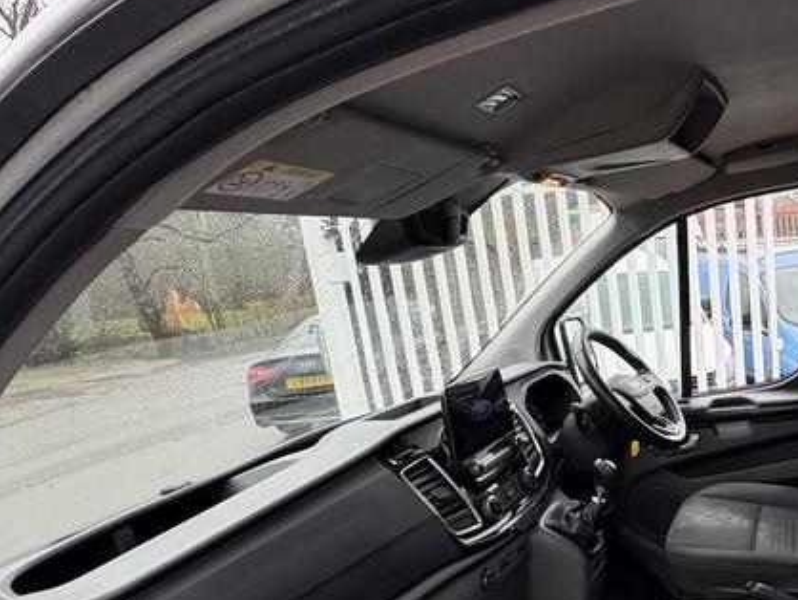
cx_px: 670
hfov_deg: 54.6
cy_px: 428
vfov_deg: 45.7
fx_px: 692
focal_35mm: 30
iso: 80
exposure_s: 1/99
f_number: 2.2
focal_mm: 2.22
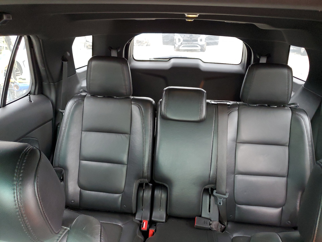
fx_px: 242
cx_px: 161
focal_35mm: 26
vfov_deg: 53.1
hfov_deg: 67.3
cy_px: 121
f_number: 1.5
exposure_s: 1/60.2
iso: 202
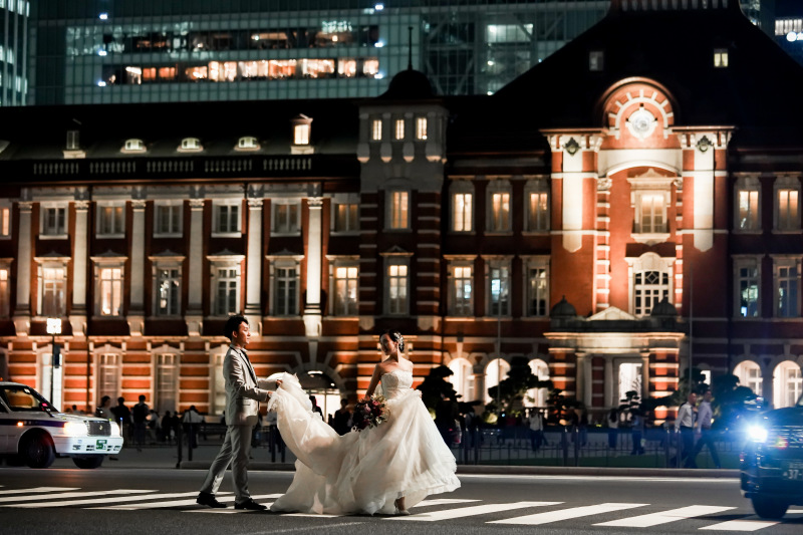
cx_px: 402
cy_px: 268
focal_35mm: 116
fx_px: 2587
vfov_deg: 11.8
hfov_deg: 17.6
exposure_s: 1/50
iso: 4000
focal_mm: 116
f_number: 4
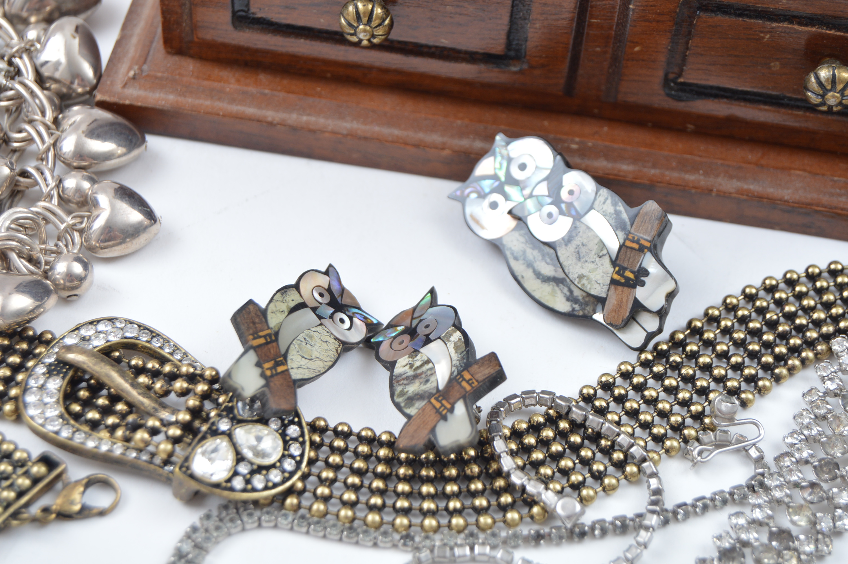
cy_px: 282
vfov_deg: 16.5
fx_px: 1942
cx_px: 424
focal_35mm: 82
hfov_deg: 24.6
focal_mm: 55
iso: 200
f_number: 5.6
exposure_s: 1/160
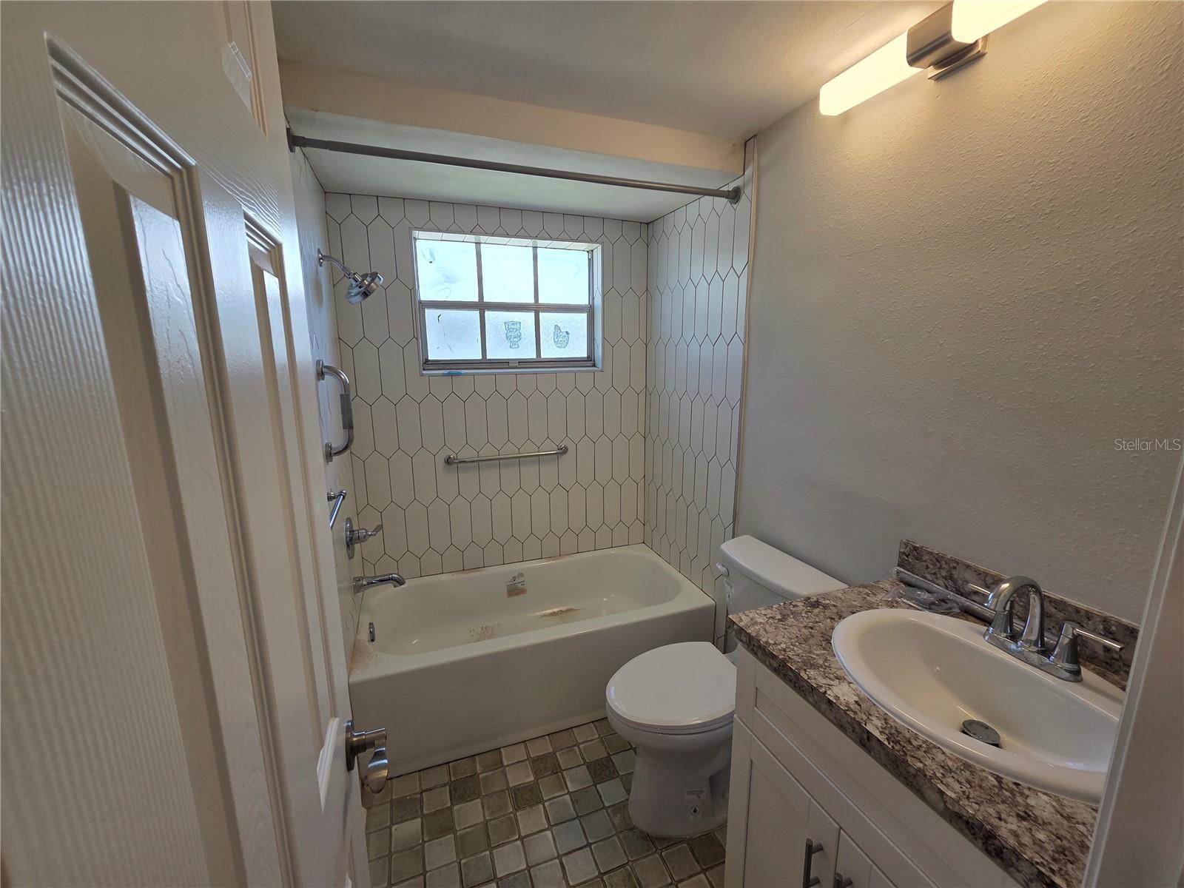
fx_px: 445
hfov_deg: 106.2
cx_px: 592
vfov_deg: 89.9
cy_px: 444
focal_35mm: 13
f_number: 2.2
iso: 64
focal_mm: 2.2
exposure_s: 1/120
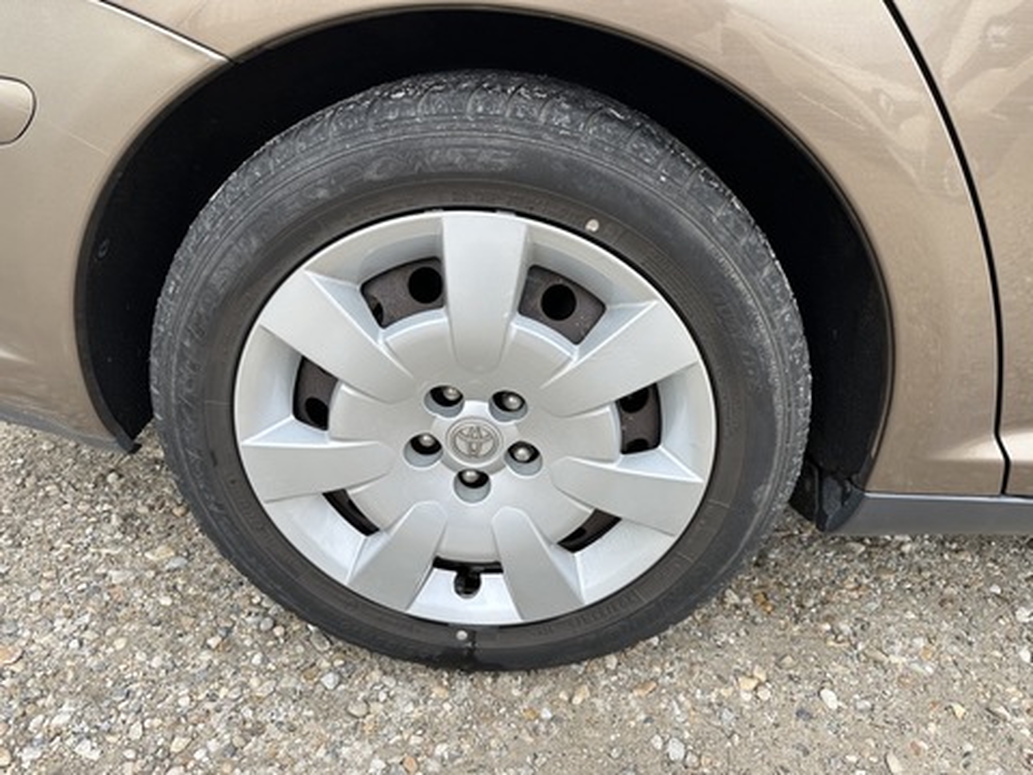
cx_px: 516
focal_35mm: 24
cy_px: 388
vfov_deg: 56.8
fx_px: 716
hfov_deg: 71.6
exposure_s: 1/541
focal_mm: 6.86
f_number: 1.78
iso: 80
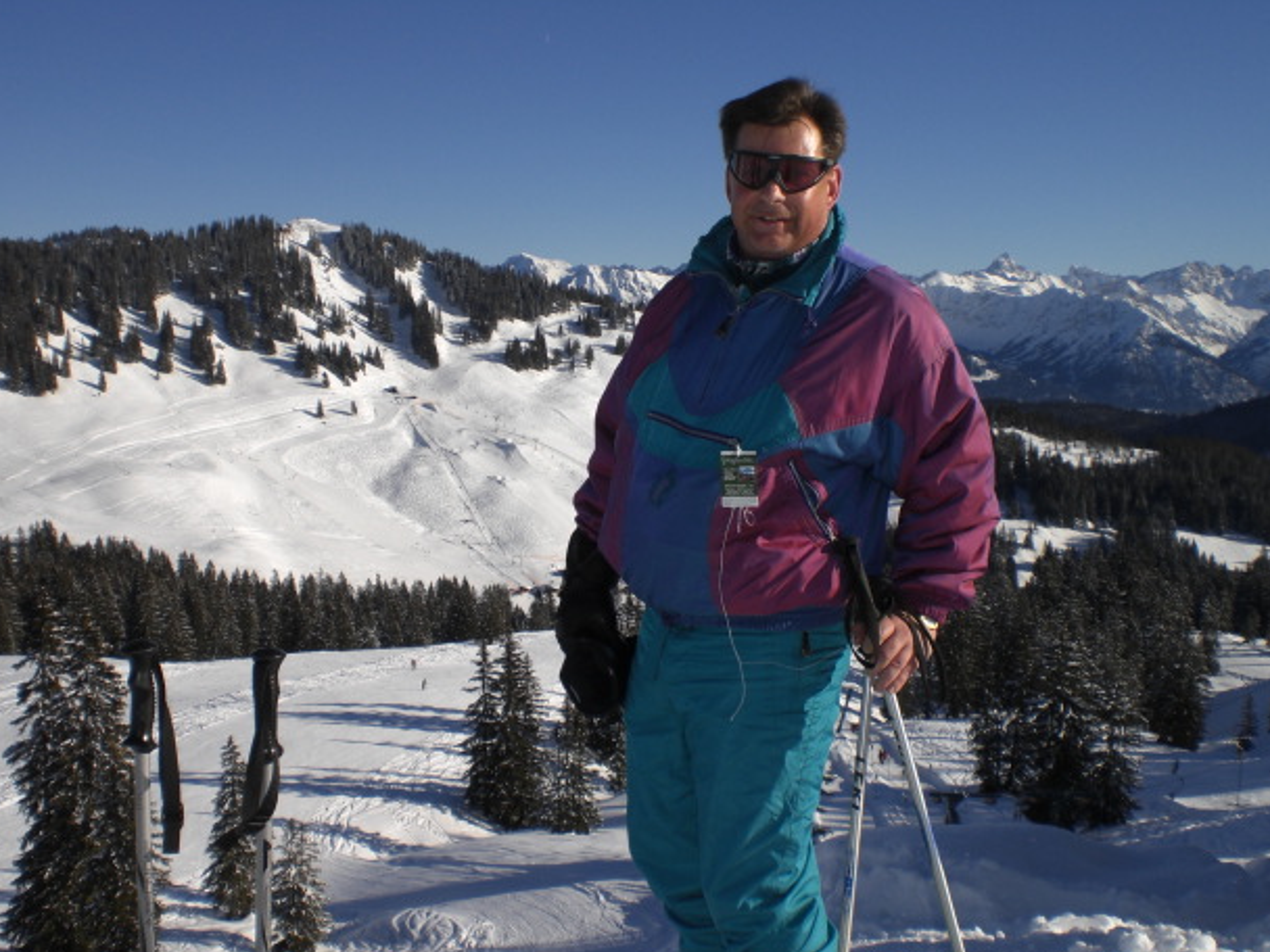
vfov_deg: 36.0
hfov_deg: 46.8
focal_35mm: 40
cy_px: 497
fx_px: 1468
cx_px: 635
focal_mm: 6.3
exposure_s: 1/640
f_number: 4.4
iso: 50
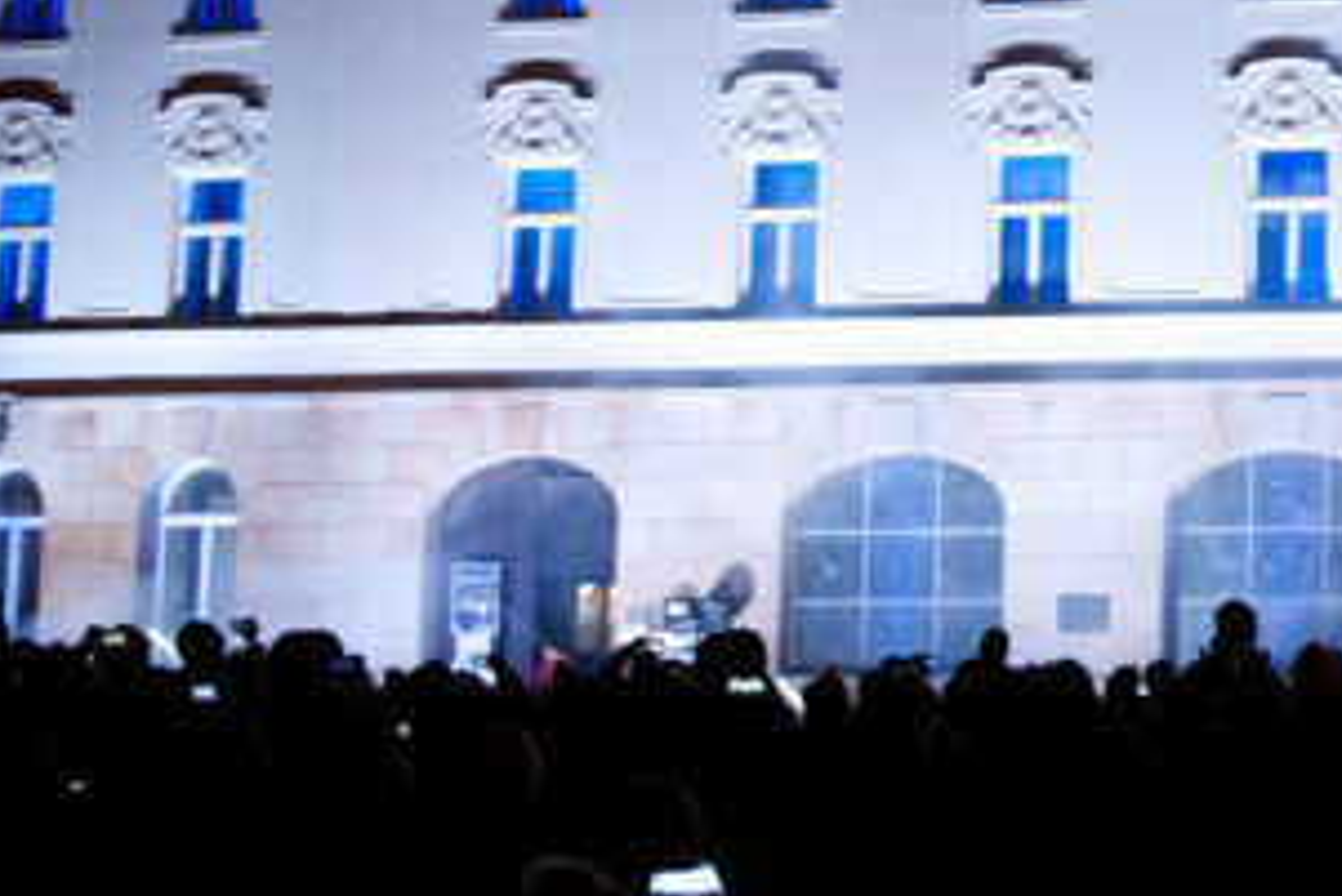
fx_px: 2946
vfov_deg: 17.1
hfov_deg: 24.2
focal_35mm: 79
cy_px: 160
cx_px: 1413
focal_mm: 31
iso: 3200
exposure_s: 1/400
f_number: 2.8
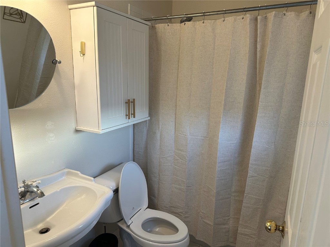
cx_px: 165
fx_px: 229
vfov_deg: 56.8
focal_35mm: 24
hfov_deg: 71.6
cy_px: 124
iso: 160
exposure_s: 1/121
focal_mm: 6.86
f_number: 1.78
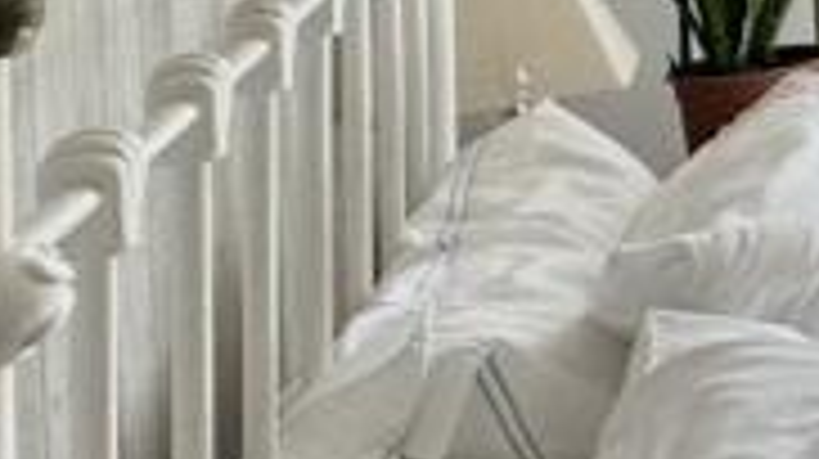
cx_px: 2205
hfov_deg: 13.2
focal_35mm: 86
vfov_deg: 12.7
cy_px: -380
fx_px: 1866
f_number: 2.2
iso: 40
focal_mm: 2.22
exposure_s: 1/335
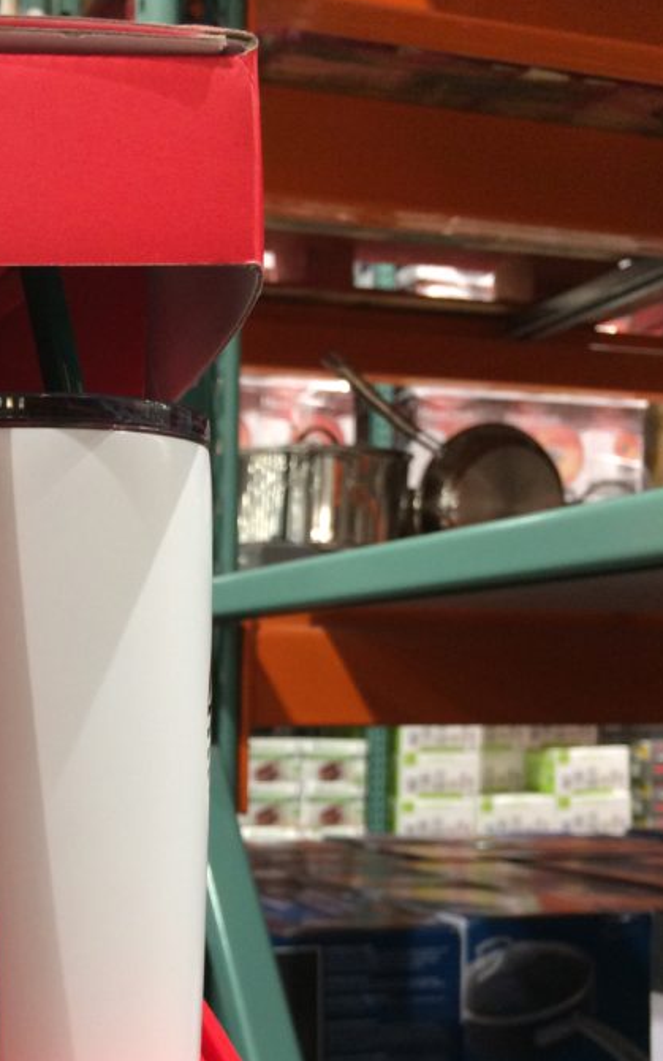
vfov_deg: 41.7
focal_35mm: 47
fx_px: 1358
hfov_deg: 26.5
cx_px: 65
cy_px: 760
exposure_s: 1/33
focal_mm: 4.15
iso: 160
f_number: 2.2
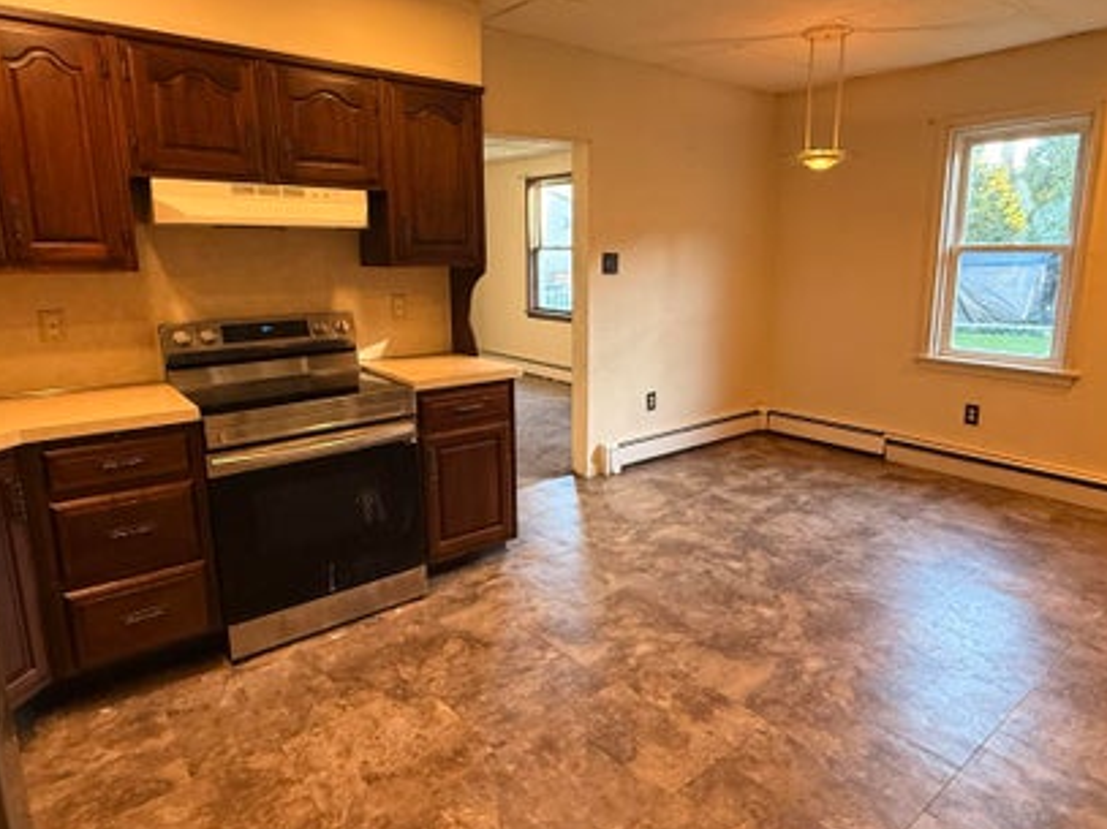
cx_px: 593
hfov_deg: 76.3
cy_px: 386
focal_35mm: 22
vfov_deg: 61.0
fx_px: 703
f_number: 2.2
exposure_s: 1/60
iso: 250
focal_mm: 2.22
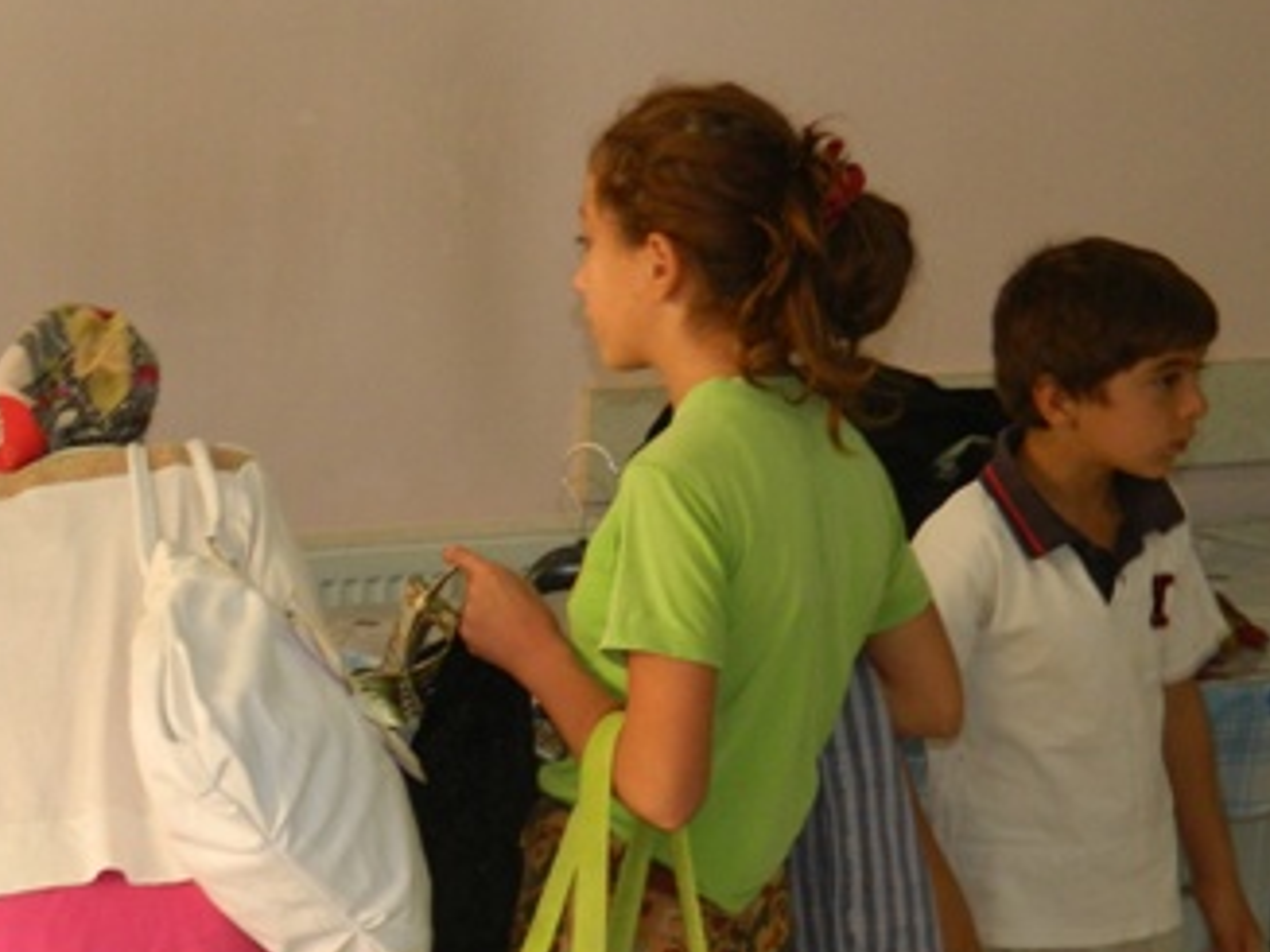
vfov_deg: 15.9
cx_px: 132
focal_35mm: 92
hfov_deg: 20.9
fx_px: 3374
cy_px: 824
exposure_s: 1/30
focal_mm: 8.4
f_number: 3.6
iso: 200
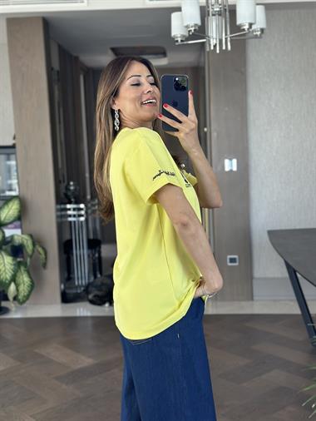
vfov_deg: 39.6
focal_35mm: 48
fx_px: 584
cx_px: 158
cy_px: 210
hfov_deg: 30.3
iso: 125
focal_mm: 6.86
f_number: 1.78
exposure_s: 1/130
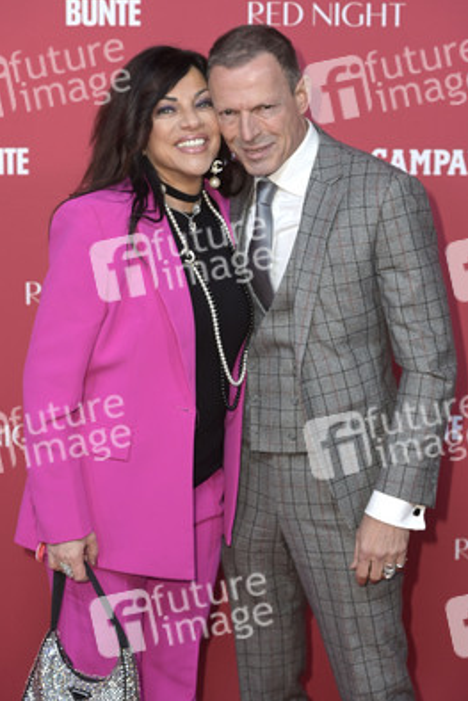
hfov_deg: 19.2
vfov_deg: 28.4
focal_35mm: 71
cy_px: 349
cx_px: 233
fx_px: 1383
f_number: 5
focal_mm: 70
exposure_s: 1/400
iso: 1600
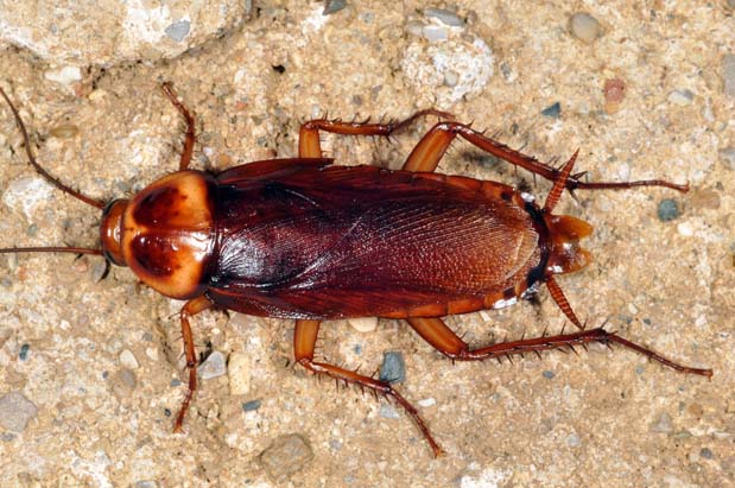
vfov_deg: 10.1
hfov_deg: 15.2
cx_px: 368
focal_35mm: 135
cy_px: 244
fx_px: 2753
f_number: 36
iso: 400
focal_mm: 90
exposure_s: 1/125
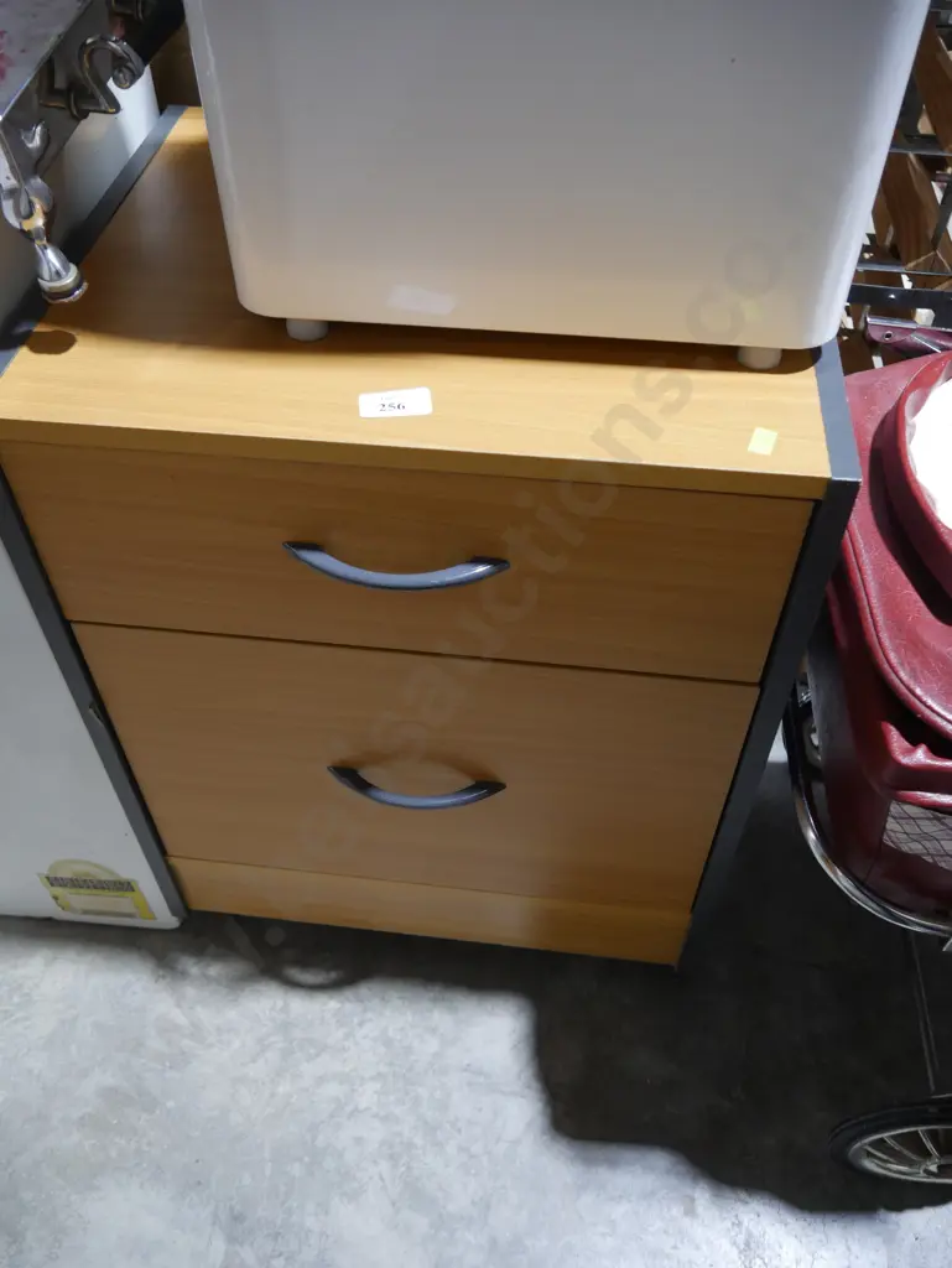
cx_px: 476
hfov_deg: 49.8
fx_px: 1026
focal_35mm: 28
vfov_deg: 63.4
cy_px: 634
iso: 500
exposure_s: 1/60
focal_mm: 14
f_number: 3.5
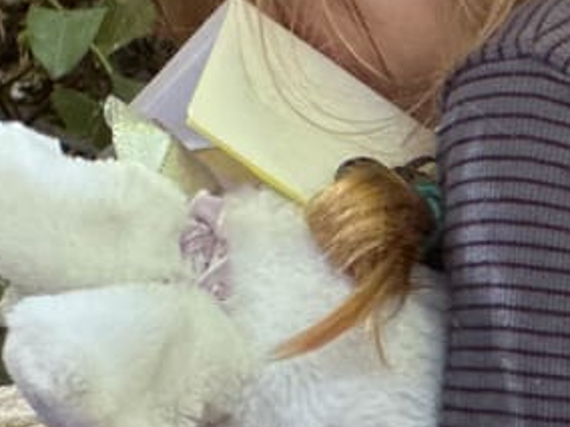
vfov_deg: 3.6
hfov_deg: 4.8
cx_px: 945
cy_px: -149
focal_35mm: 407
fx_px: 6702
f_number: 2.8
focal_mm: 9
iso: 400
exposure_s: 1/40
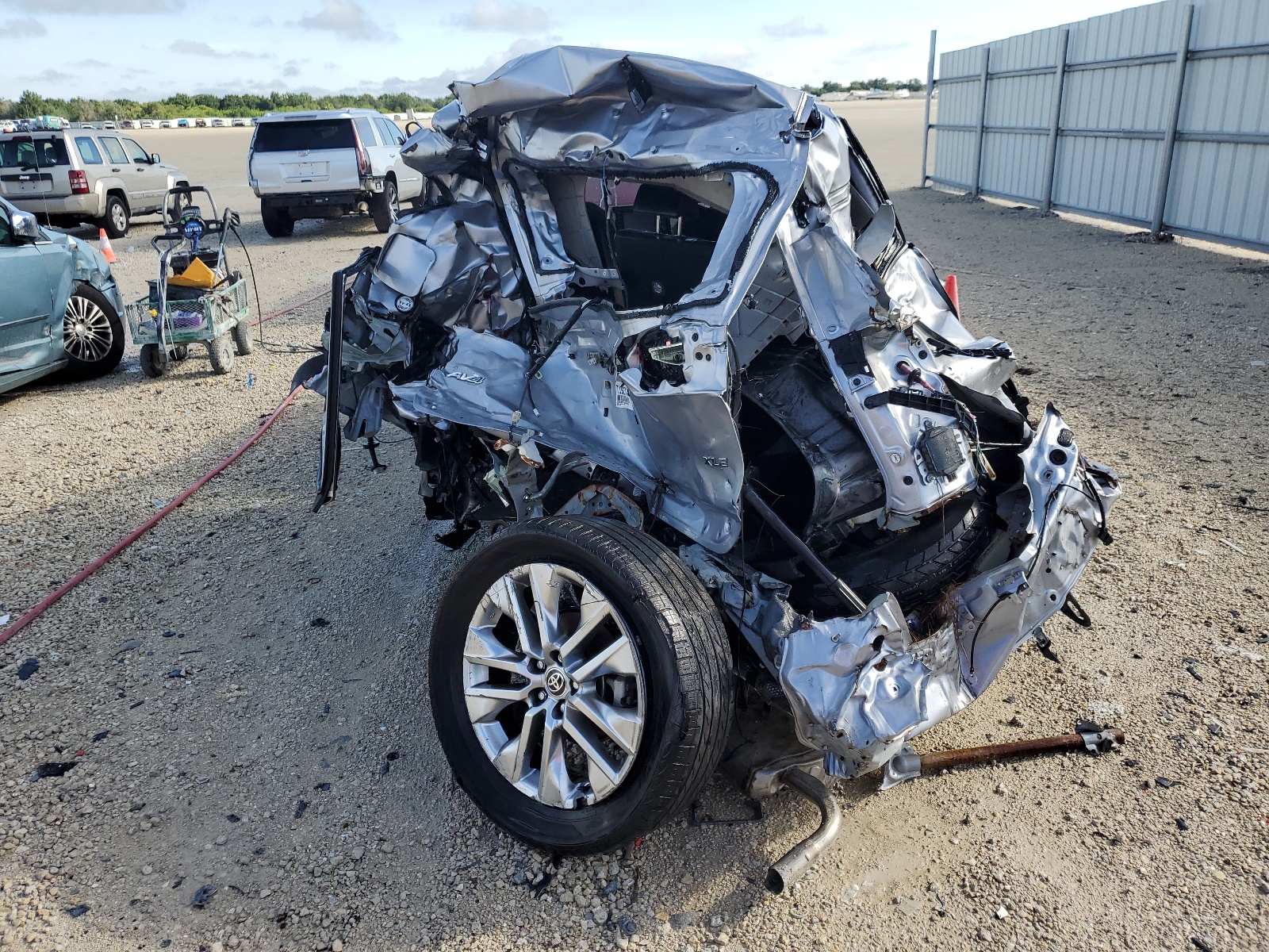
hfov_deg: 67.3
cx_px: 634
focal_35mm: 26
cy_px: 476
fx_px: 953
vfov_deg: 53.1
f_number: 1.5
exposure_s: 1/1429
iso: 50
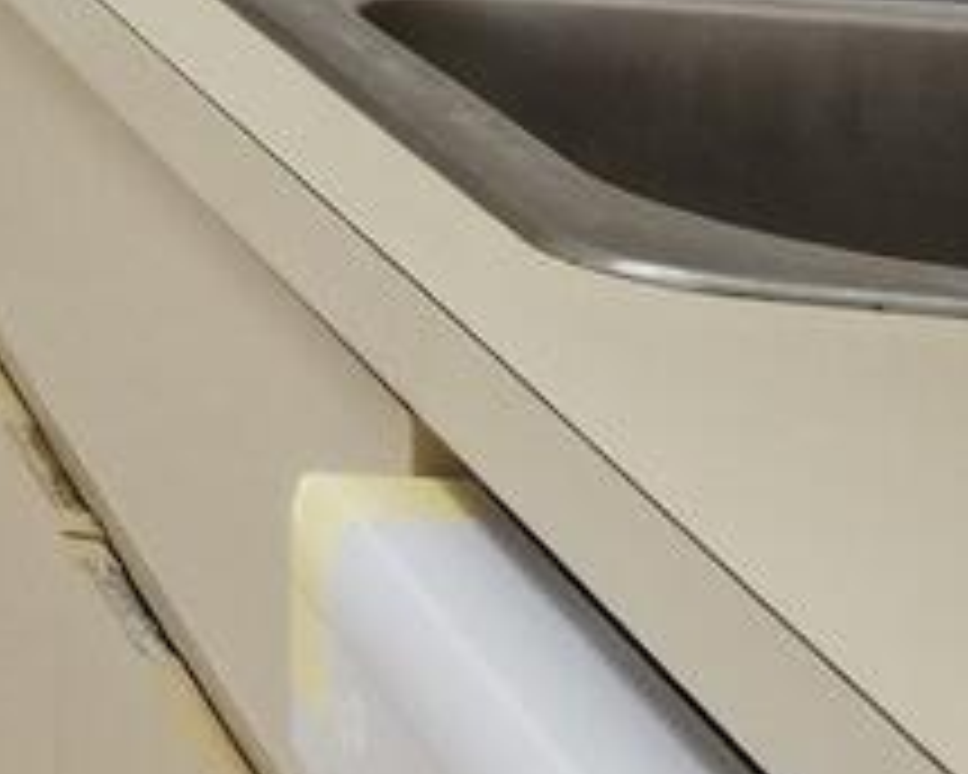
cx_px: -1918
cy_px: -720
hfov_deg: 11.4
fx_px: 2836
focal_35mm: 99
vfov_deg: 13.5
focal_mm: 14
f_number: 11
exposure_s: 1/125
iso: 250
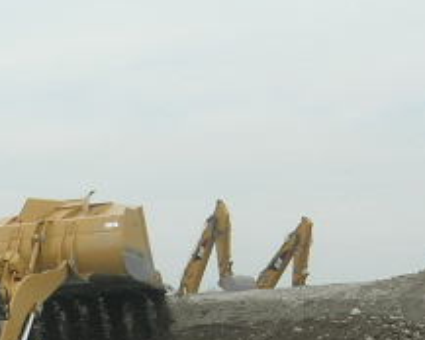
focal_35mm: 175
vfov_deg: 8.7
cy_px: 430
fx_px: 2203
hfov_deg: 11.0
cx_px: 47
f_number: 4.8
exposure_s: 1/494
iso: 64
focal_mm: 7.8
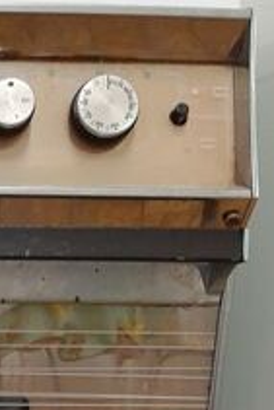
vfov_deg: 22.7
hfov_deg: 14.9
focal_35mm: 82
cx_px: -188
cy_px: 495
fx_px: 935
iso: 200
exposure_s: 1/33
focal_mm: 3.93
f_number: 1.7
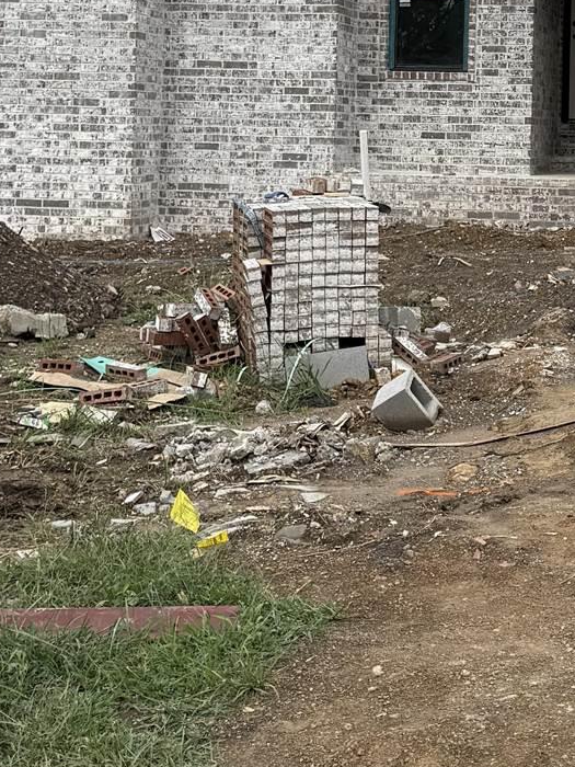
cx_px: 543
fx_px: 1750
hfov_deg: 18.3
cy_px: 75
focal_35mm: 79
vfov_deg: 24.0
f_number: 1.78
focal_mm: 6.76
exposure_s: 1/4975
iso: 80
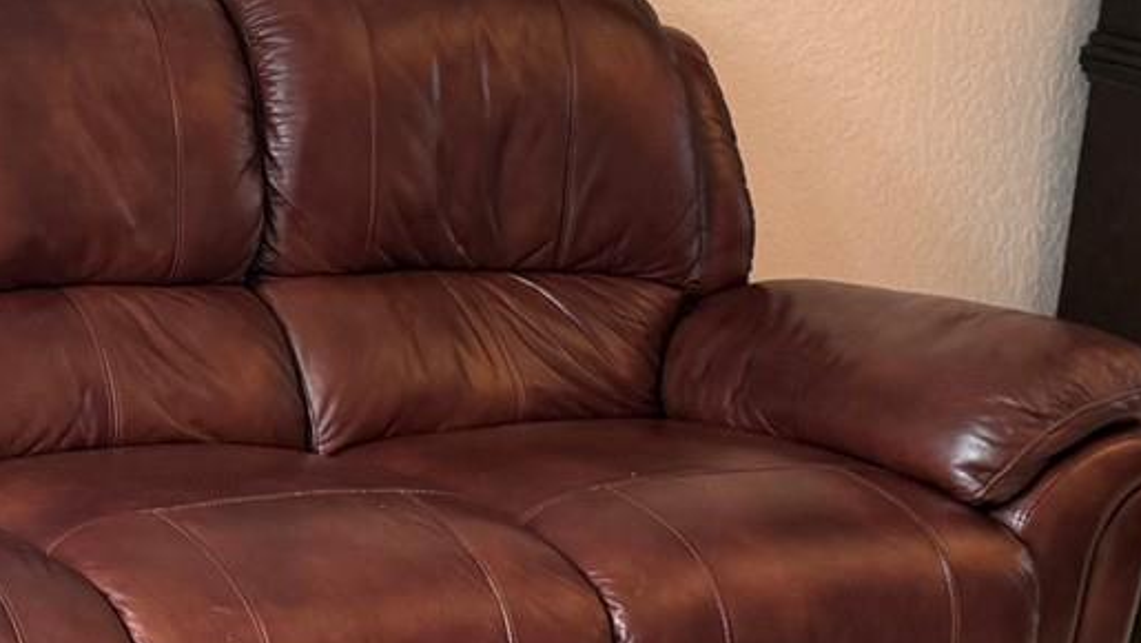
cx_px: -184
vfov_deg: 11.6
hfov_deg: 19.5
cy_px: 100
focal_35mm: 104
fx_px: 3147
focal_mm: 6.76
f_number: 1.78
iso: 160
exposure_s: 1/120
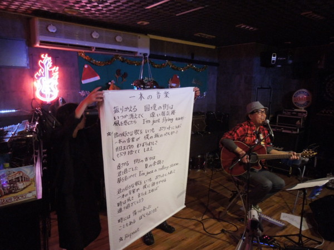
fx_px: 241
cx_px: 167
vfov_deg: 54.9
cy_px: 125
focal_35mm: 25
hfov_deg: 69.4
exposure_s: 1/30
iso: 1100
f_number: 3.3
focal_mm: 4.5
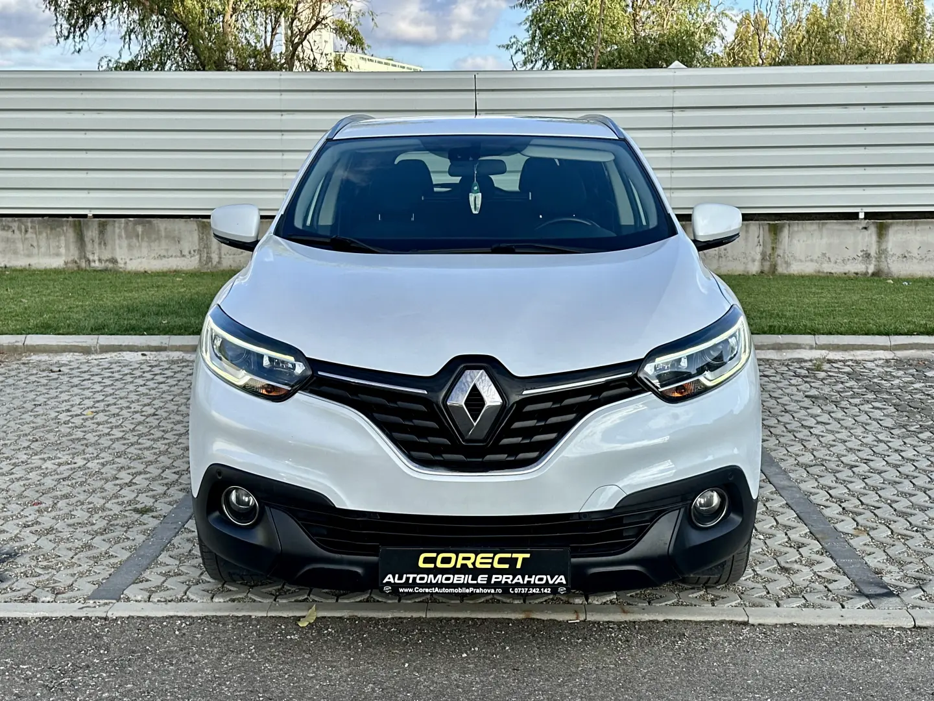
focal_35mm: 48
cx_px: 467
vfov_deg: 30.3
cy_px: 350
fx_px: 1295
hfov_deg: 39.7
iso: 64
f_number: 1.78
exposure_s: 1/1916
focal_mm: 6.86
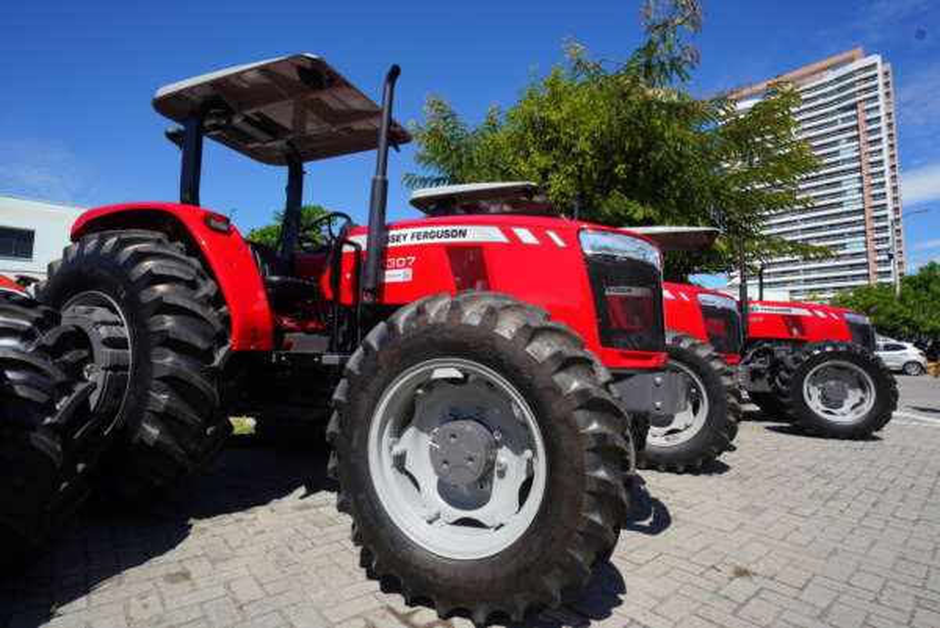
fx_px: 444
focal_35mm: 17
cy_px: 314
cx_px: 470
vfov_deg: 70.5
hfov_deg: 93.2
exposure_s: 1/160
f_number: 13
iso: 160
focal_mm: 17
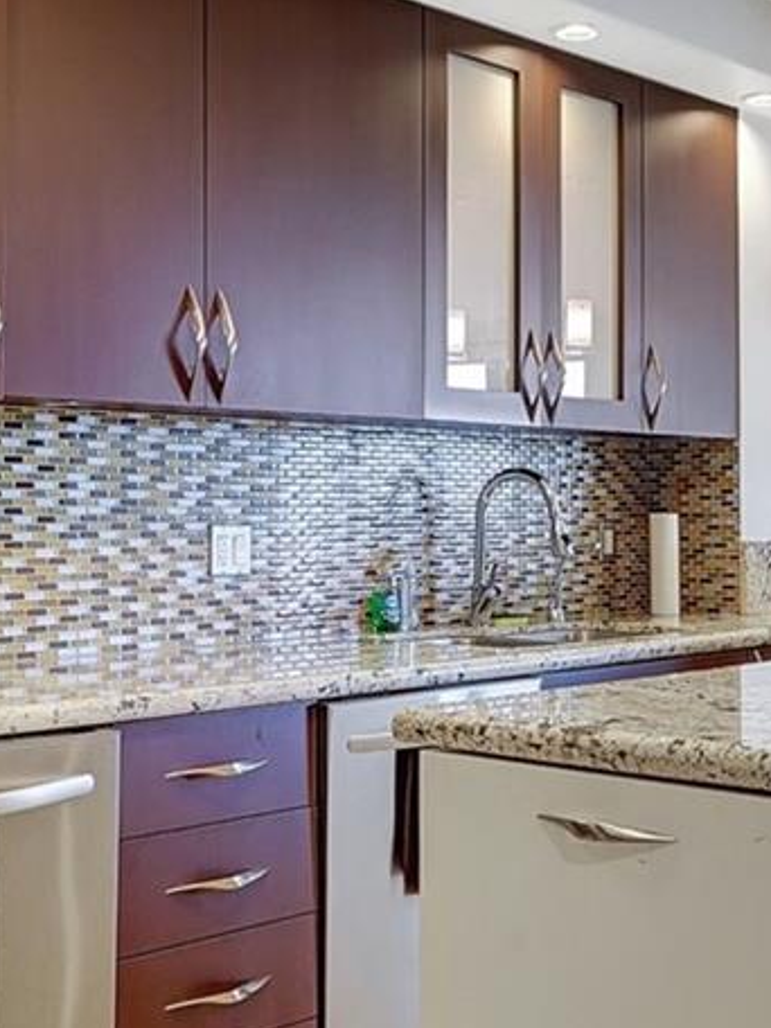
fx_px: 1604
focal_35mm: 54
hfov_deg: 27.0
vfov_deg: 35.5
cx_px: 458
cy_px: 511
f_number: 13
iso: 640
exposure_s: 1/2.5
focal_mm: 16
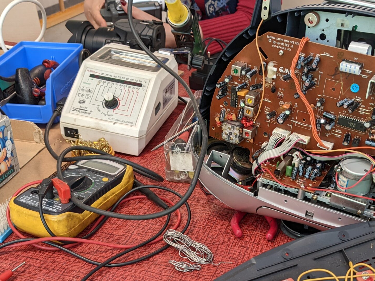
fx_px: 520
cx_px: 244
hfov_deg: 39.3
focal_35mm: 48
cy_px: 235
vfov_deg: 29.4
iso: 89
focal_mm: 4.38
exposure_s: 1/99.9
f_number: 1.73
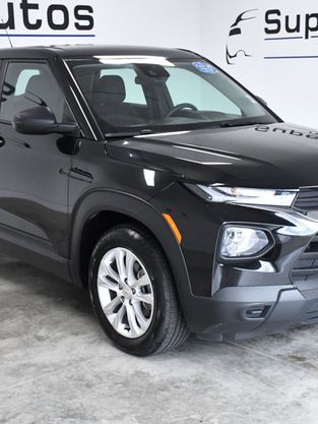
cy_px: 208
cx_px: 163
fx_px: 722
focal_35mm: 59
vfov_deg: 32.7
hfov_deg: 24.8
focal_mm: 27
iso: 2500
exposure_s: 1/320
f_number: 9
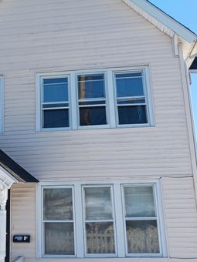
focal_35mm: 53
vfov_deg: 35.7
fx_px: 402
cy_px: 83
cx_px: 53
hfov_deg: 27.2
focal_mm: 4
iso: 20
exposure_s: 1/212
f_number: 1.8
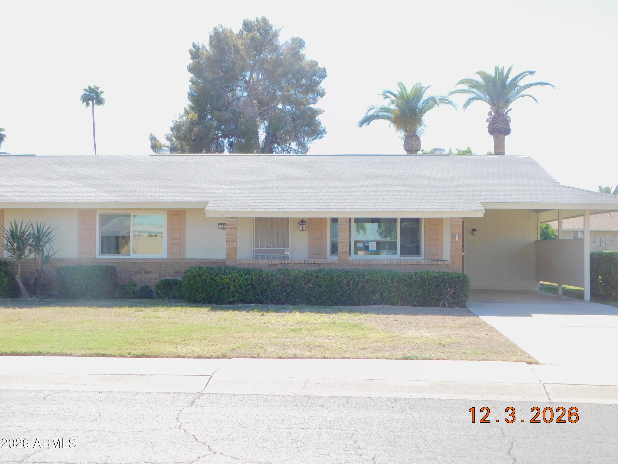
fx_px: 803
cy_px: 232
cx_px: 309
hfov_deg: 42.1
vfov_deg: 32.2
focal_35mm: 45
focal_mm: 8
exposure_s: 1/400
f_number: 3.7
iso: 125
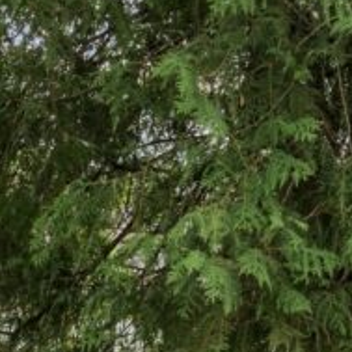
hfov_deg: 13.1
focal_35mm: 129
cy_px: 1010
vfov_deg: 10.3
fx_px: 1484
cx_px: -91
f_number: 9
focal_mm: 14
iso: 100
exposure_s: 1/30
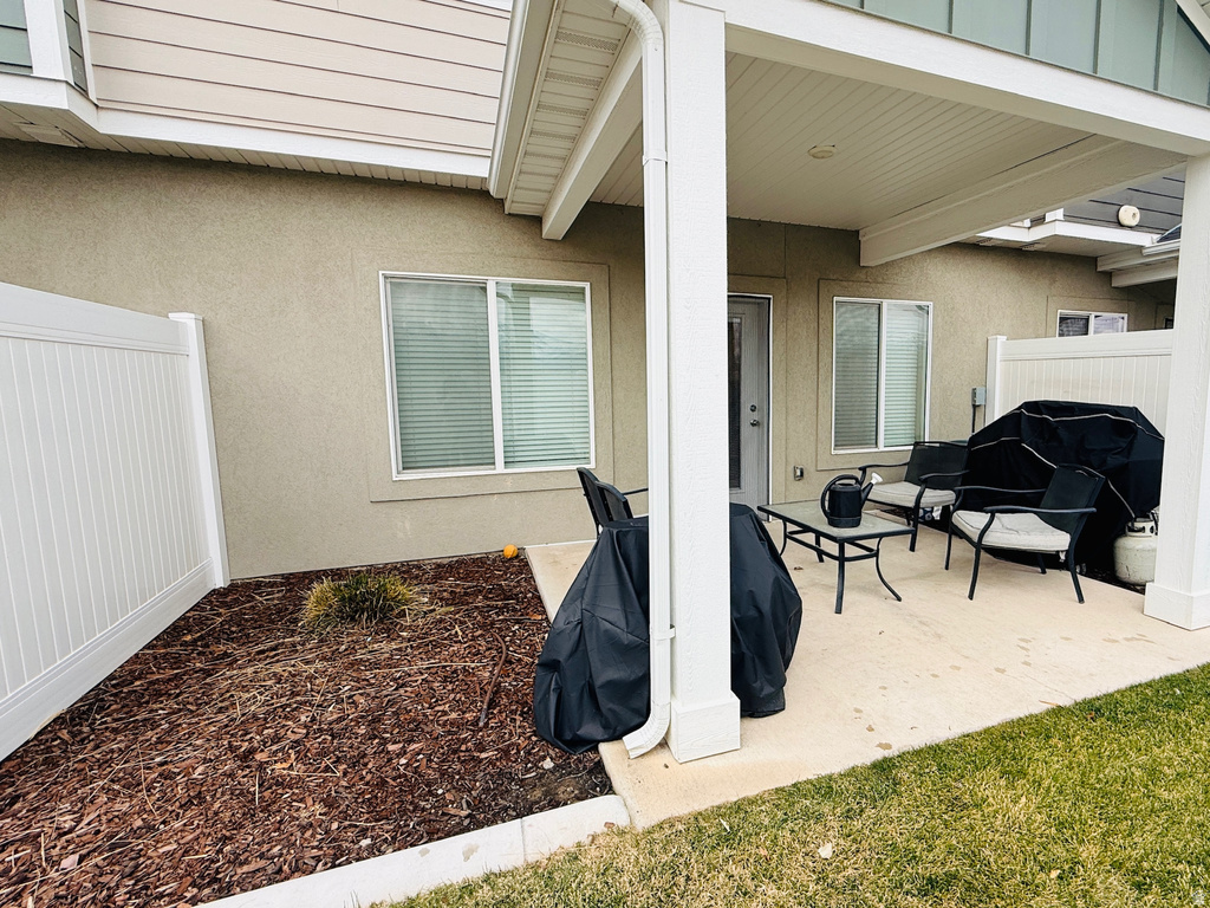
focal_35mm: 14
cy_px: 454
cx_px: 605
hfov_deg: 102.1
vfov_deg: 85.7
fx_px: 489
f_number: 2.2
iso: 50
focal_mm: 2.22
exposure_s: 1/416
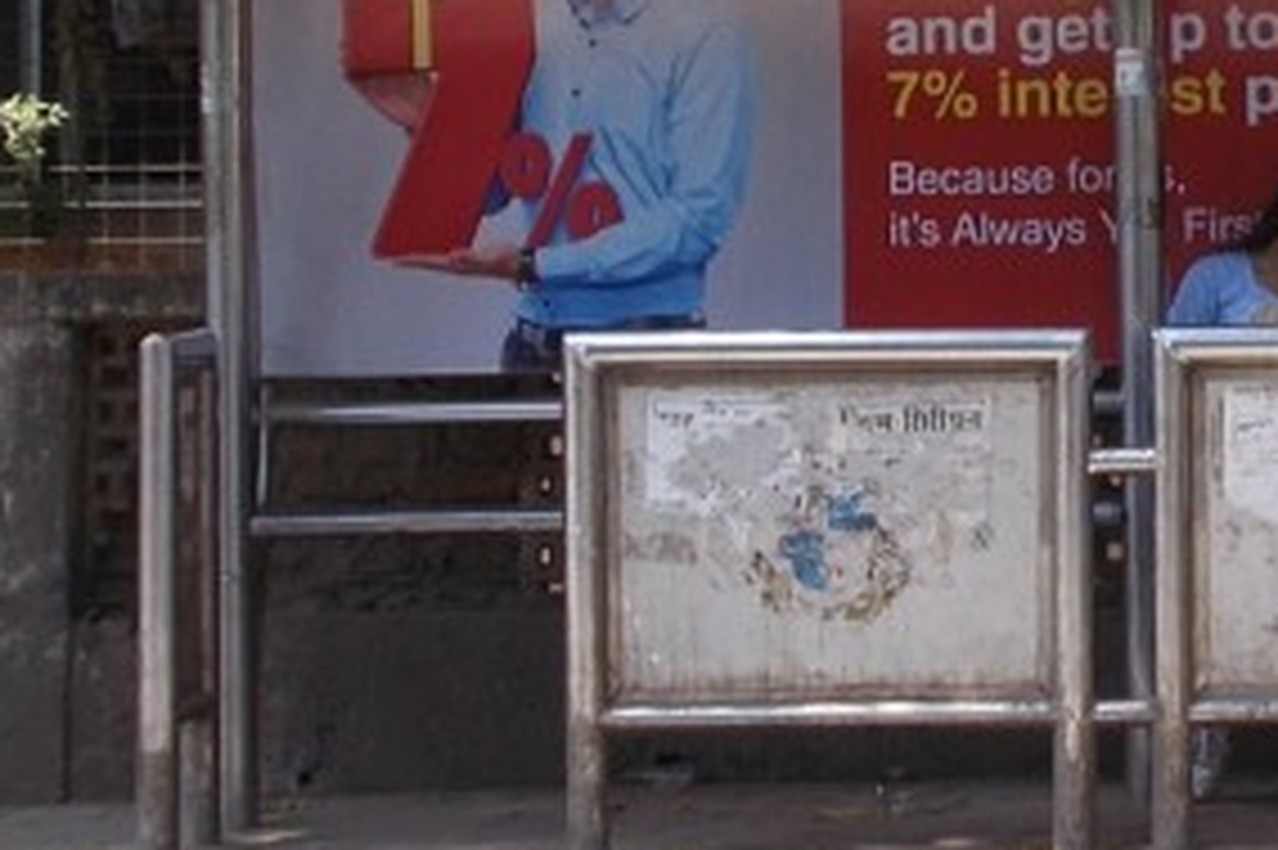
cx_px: 1202
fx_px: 5854
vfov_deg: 8.3
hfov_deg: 12.3
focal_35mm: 165
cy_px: 18
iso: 80
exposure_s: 1/125
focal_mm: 7.9
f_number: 4.2
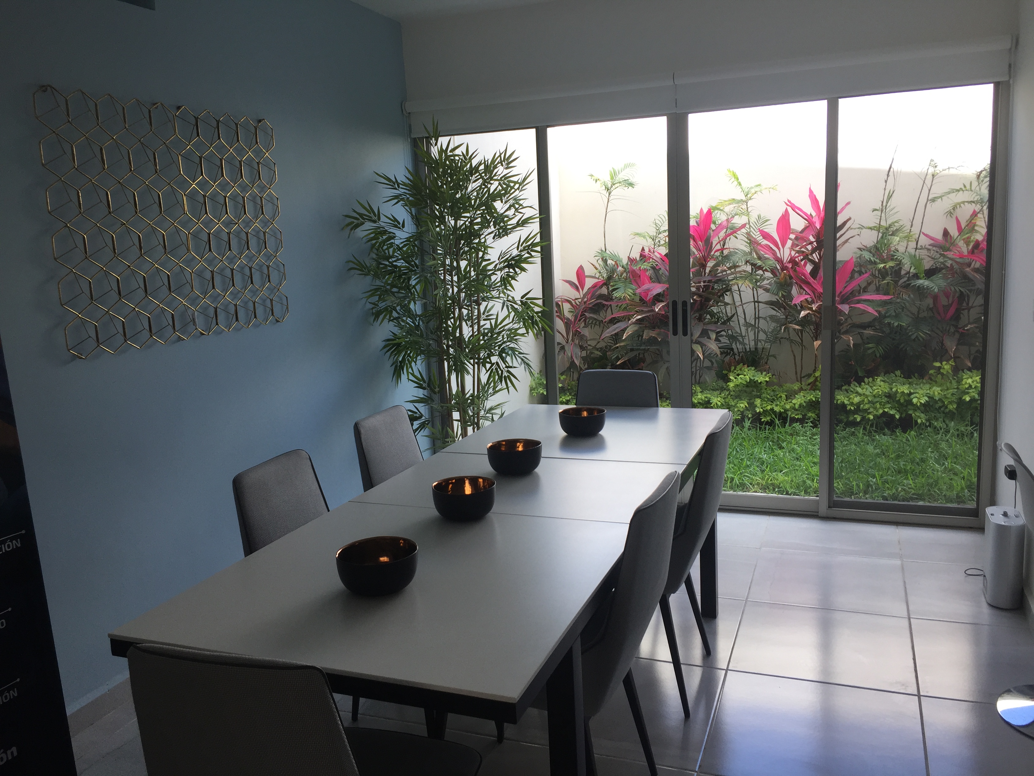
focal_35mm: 29
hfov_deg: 61.7
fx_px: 866
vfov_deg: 48.2
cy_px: 388
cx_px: 517
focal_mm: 4.15
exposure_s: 1/148
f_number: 2.2
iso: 32
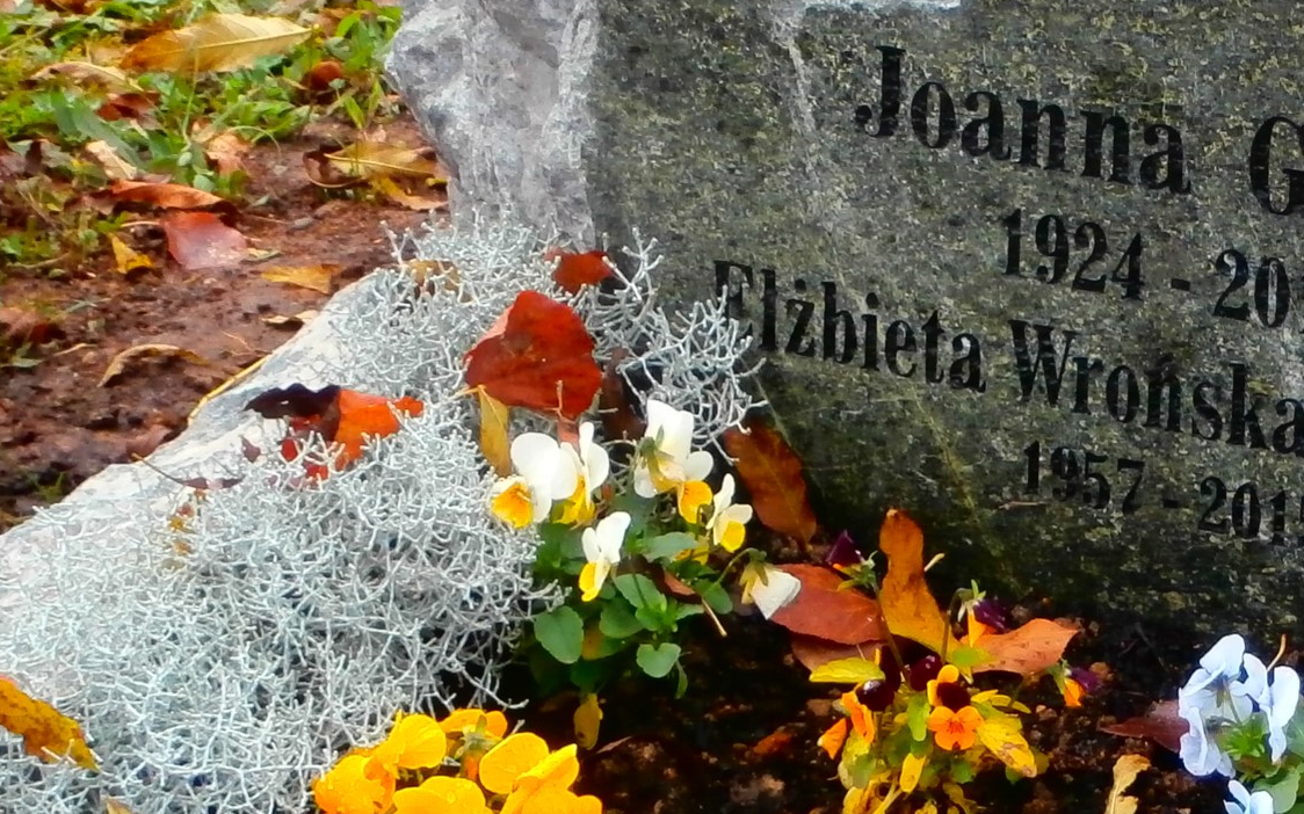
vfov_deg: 8.1
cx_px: 1251
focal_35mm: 161
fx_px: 5721
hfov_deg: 12.9
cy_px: 100
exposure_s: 1/80
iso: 160
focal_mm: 10.11
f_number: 4.5
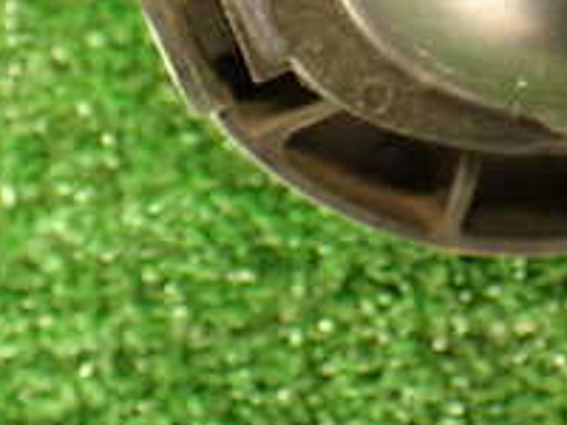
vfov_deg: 14.5
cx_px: 629
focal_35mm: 96
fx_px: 1572
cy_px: -187
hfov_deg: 19.5
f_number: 2.4
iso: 320
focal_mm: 5.79
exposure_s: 1/30
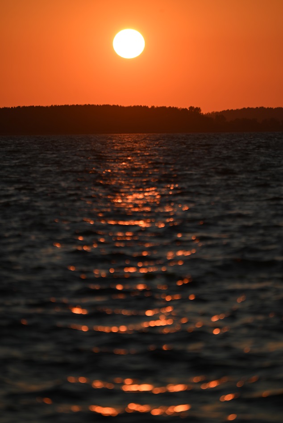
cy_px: 212
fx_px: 3181
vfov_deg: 7.6
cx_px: 142
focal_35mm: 270
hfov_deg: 5.1
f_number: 5.6
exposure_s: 1/1000
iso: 110
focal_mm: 270
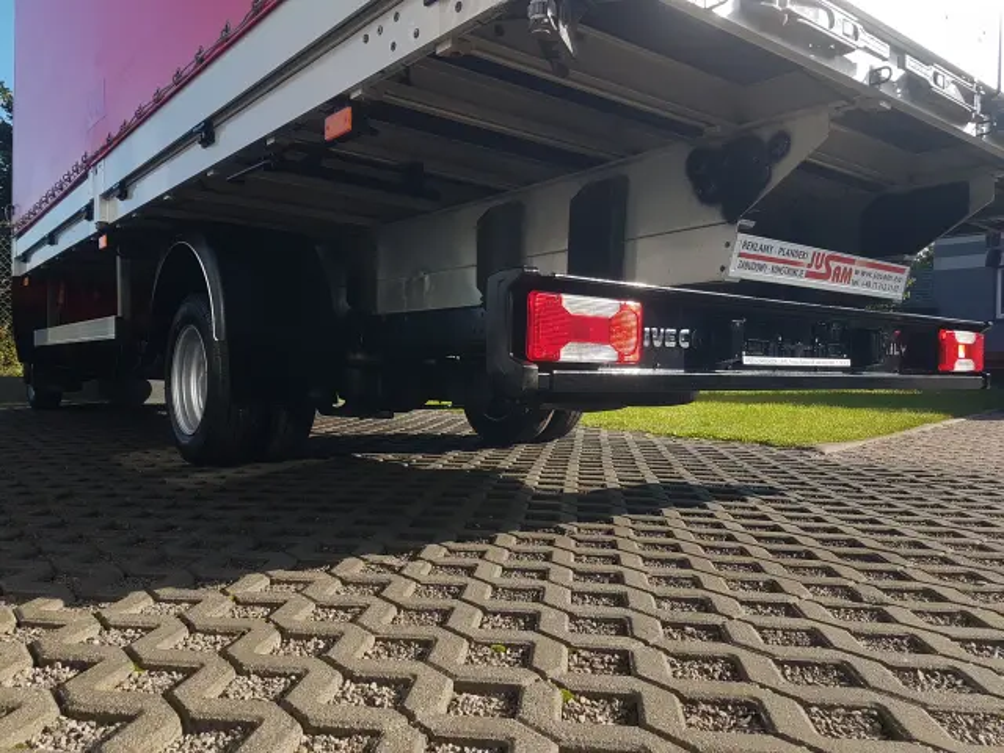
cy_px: 376
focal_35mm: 26
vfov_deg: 53.1
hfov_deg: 67.3
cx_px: 502
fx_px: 754
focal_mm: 4.2
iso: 40
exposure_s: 1/1144
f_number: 1.7
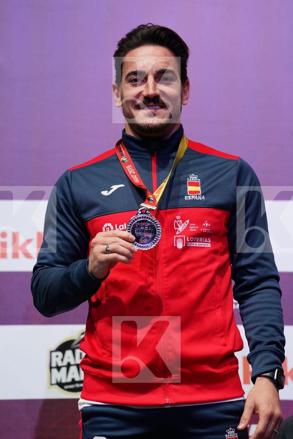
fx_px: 2441
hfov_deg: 6.9
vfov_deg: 10.3
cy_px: 220
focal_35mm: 200
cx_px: 146
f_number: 3.5
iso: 1250
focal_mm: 200
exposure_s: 1/250
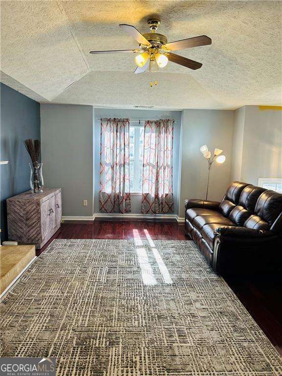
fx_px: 282
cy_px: 188
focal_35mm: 26
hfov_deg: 53.1
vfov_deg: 67.3
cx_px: 141
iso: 64
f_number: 1.5
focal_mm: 5.7
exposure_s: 1/120
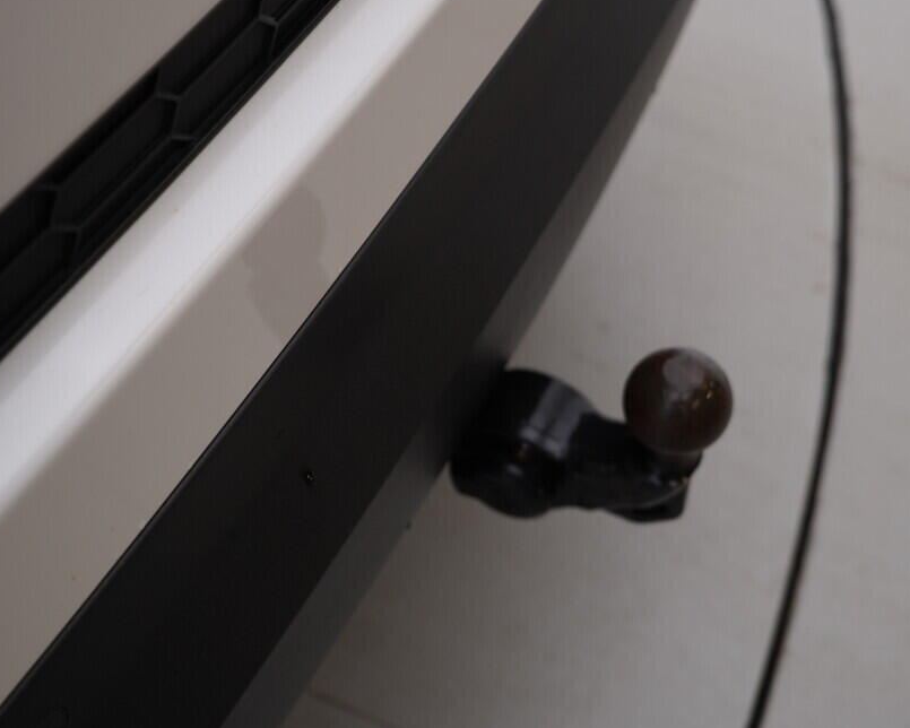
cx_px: 570
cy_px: 378
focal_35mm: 43
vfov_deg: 34.9
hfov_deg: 42.6
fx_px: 1158
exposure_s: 1/60
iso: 125
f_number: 3.5
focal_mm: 24
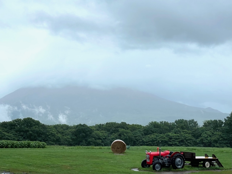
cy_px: 87
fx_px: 349
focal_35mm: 52
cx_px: 116
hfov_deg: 36.8
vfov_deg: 28.0
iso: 25
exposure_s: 1/813
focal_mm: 6
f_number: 2
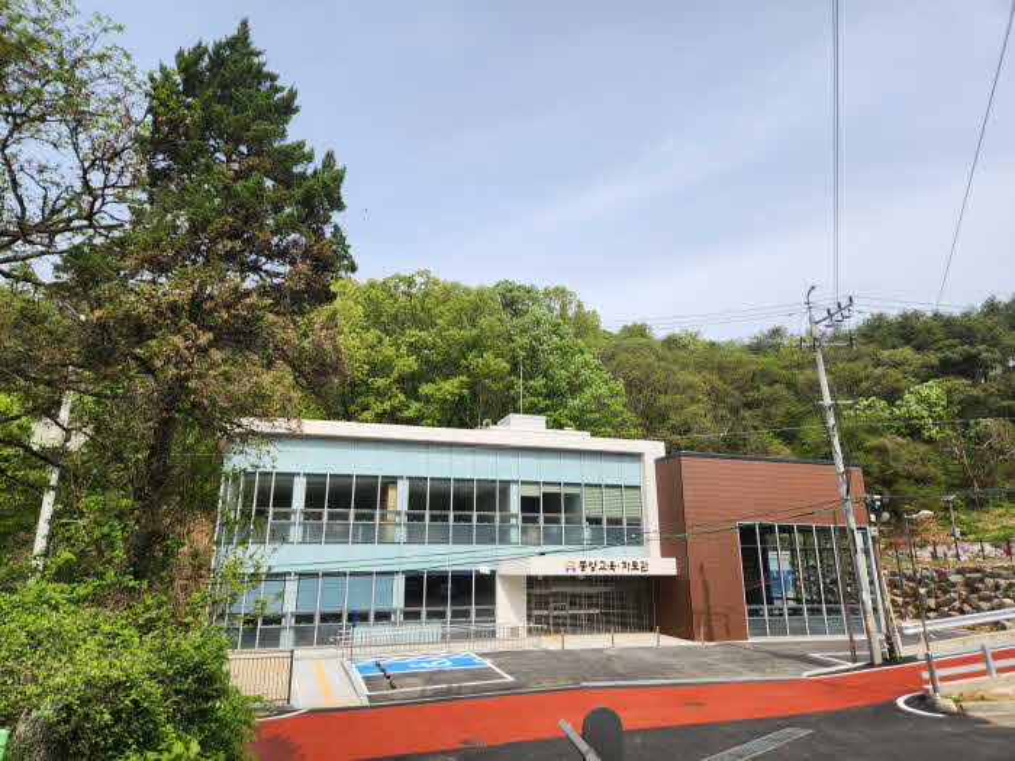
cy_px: 380
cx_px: 508
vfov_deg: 58.9
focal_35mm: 23
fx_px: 674
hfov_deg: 73.9
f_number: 1.8
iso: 20
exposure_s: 1/1737
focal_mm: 5.4
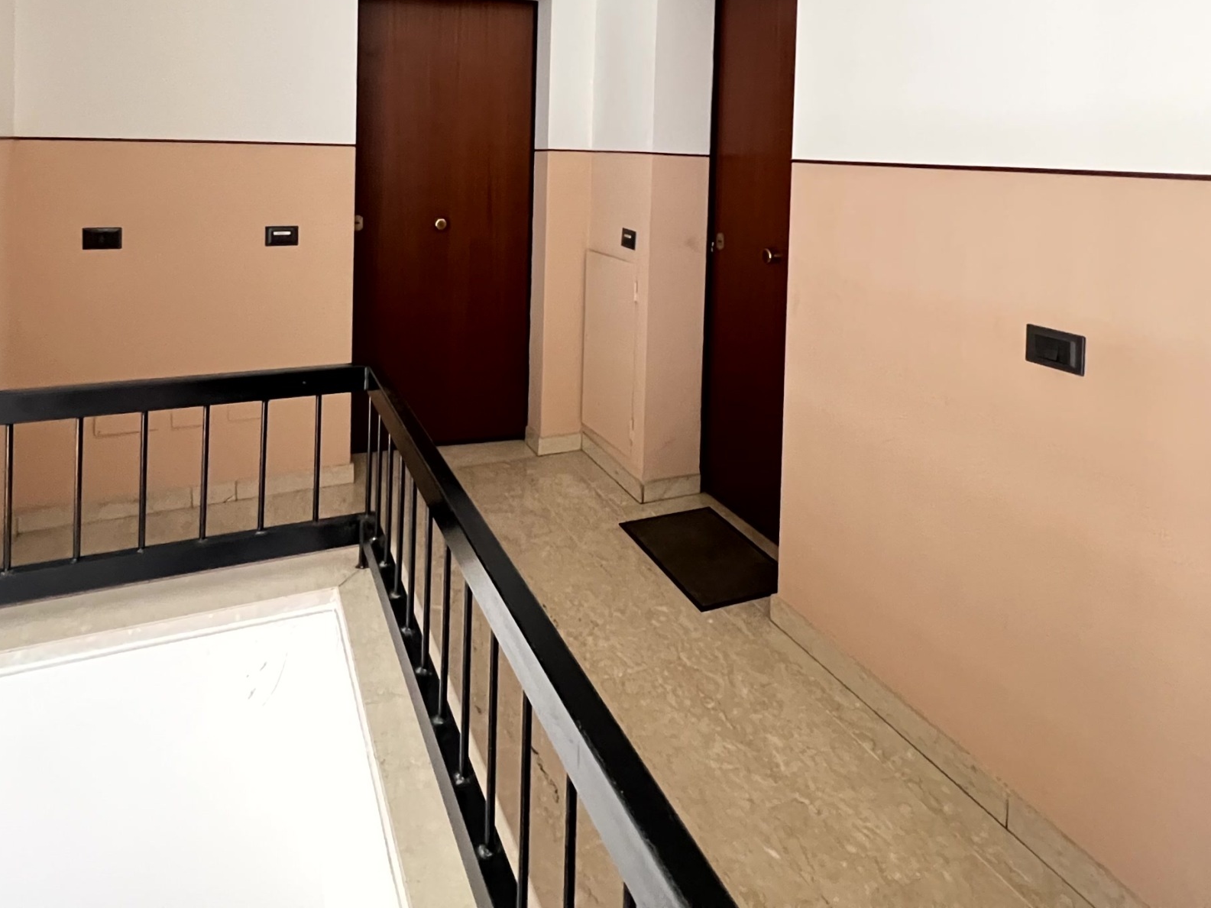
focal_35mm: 21
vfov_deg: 58.4
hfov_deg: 78.9
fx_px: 735
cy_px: 175
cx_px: 581
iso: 800
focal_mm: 1.57
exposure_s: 1/60
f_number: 1.8
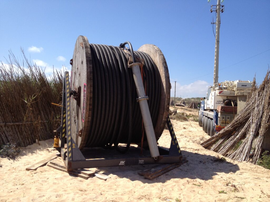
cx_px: 135
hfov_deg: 52.6
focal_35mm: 35
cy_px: 101
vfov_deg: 40.7
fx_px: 273
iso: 64
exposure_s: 1/1346
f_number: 2.4
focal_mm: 4.28
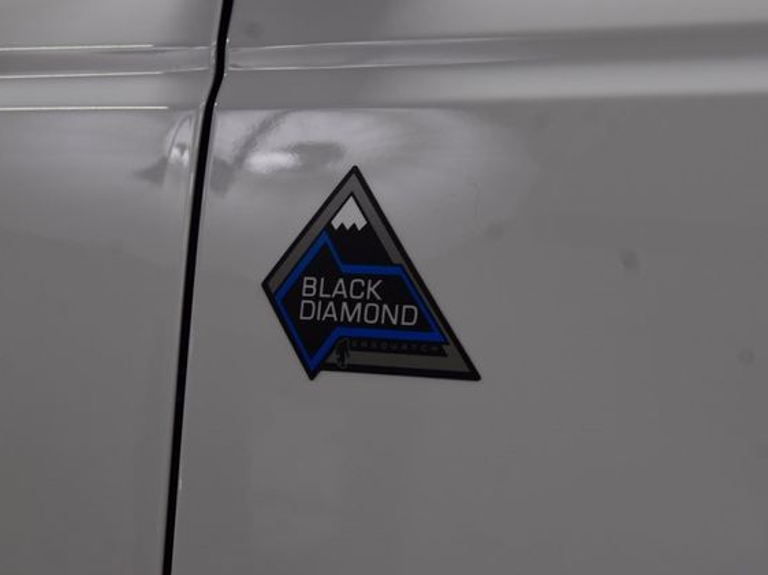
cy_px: 289
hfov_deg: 17.1
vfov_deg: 12.9
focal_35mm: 115
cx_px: 353
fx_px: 2550
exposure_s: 1/40
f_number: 7.1
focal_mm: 70
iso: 400
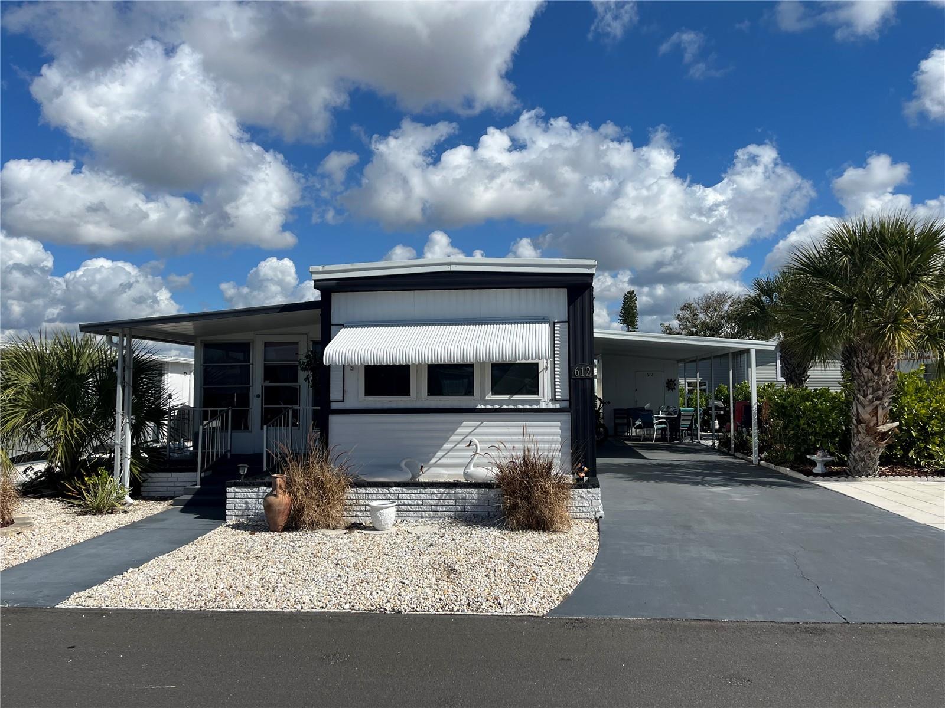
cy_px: 354
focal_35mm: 26
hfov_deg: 67.3
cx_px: 472
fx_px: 710
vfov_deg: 53.1
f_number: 1.6
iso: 50
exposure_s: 1/6897
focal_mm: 5.1
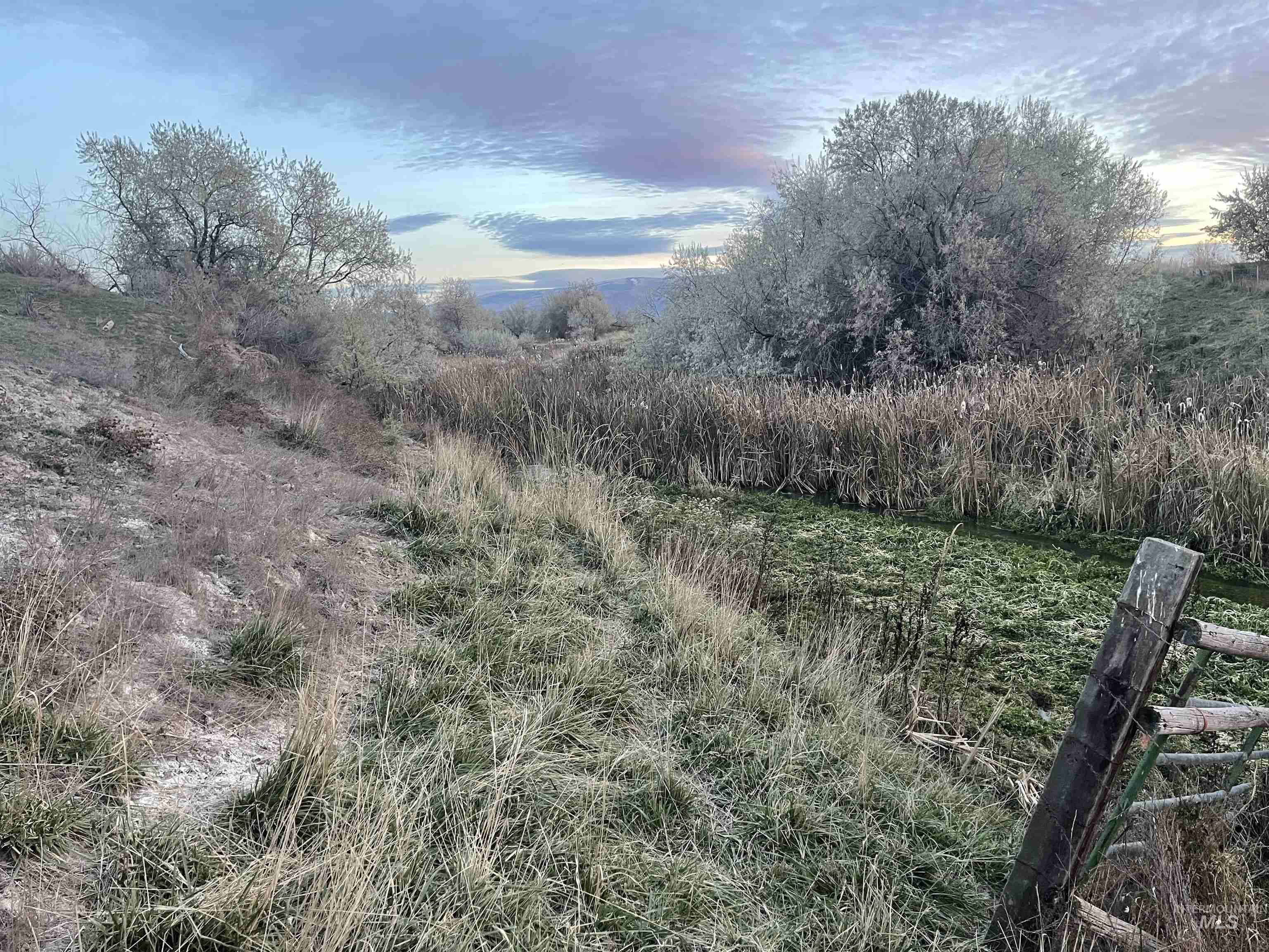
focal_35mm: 26
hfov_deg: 67.3
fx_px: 953
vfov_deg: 53.1
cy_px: 476
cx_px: 634
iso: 250
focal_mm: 5.1
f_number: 1.6
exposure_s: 1/60
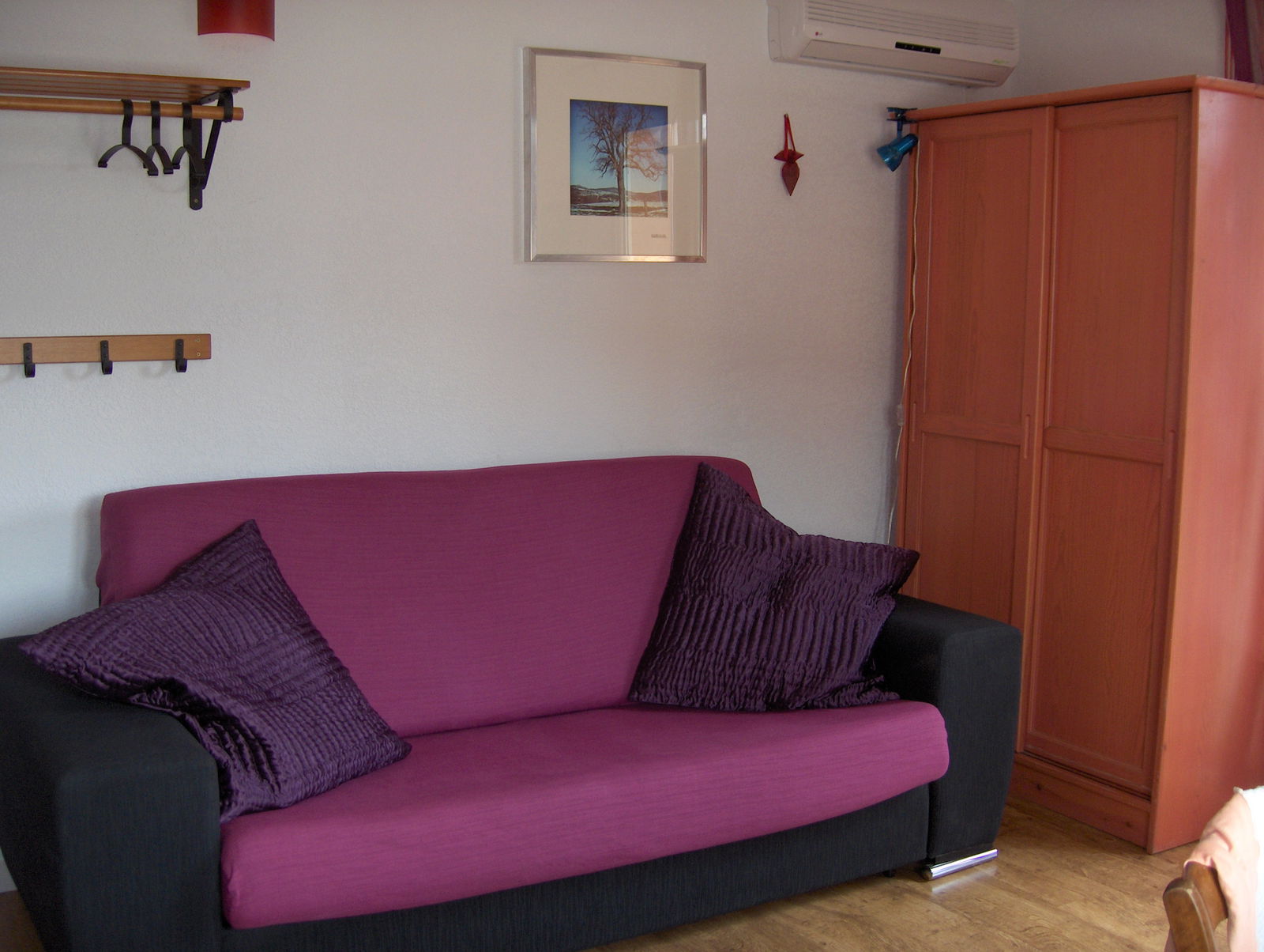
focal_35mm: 39
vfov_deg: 36.9
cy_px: 476
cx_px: 632
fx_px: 1426
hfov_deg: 47.8
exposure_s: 1/60
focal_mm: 8
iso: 100
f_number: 2.8
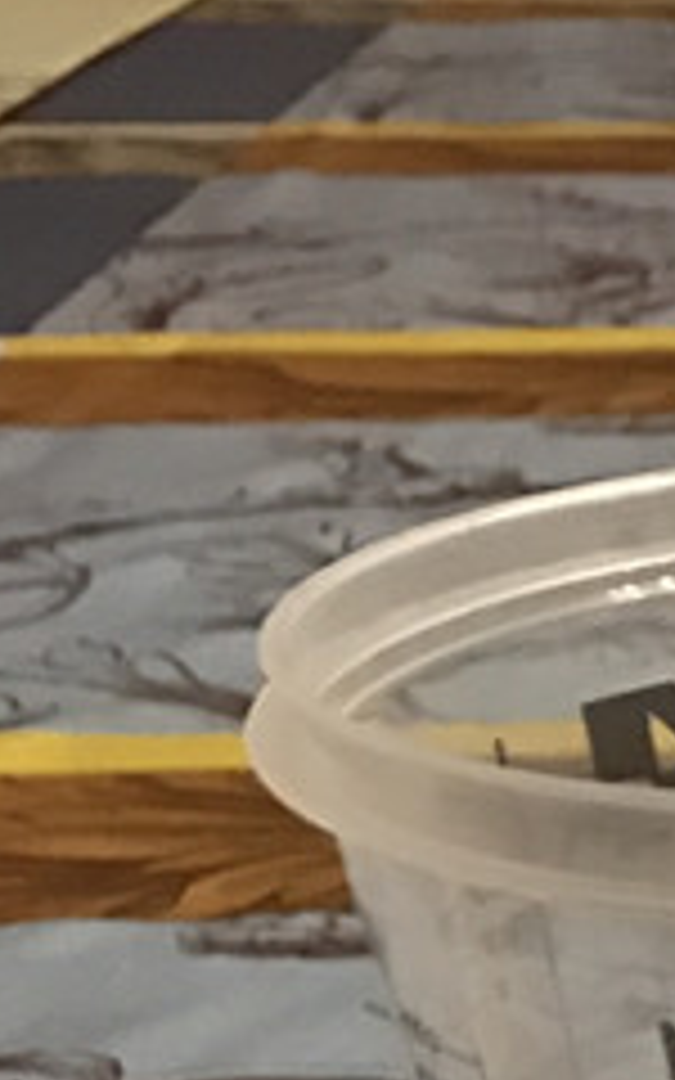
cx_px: 2095
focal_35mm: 132
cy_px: 1710
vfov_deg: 14.5
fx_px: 3885
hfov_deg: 8.3
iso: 100
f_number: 1.8
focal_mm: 3.99
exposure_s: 1/10
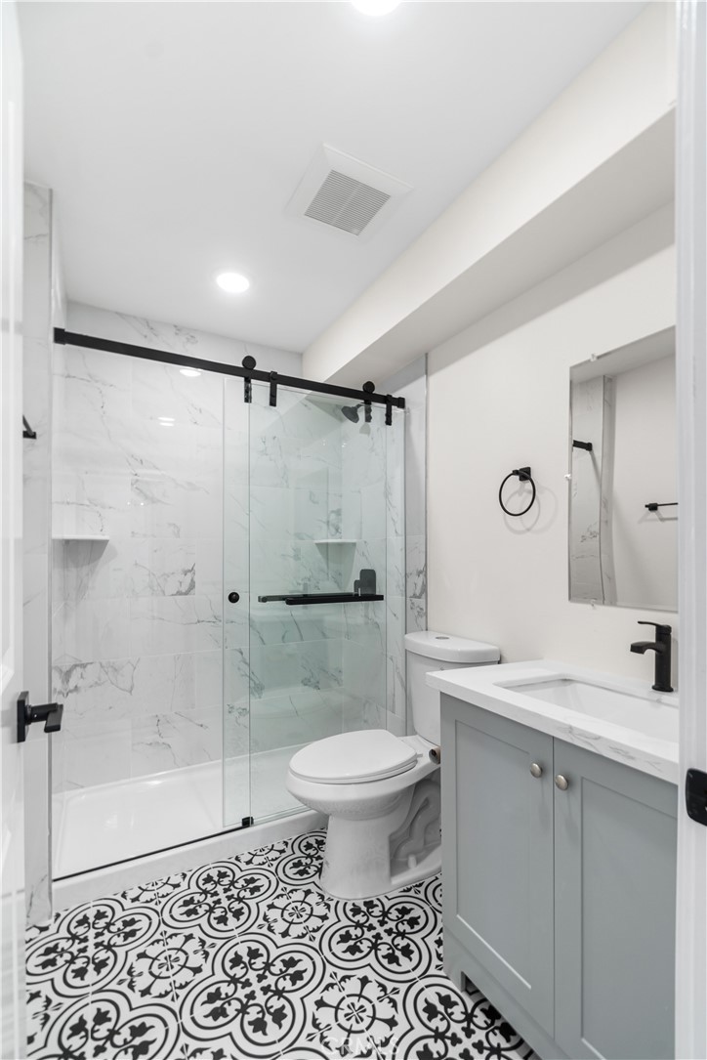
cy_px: 530
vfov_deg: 100.4
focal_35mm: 15
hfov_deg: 77.4
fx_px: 442
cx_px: 354
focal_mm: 10
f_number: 7.1
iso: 100
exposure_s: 1/2.5
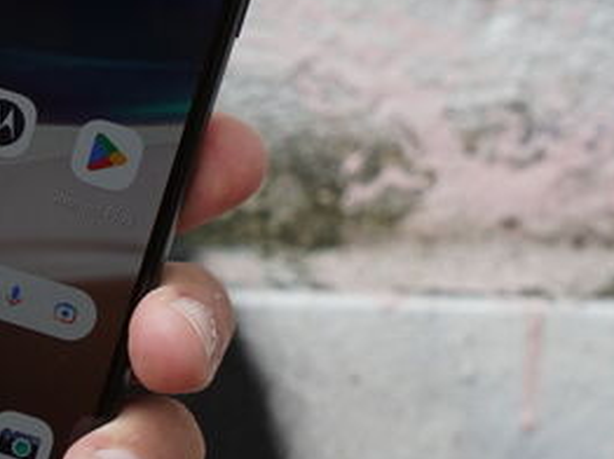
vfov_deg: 11.0
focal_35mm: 134
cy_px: 47
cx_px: -6
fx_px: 2375
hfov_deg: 14.5
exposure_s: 1/125
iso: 320
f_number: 8
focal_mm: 44
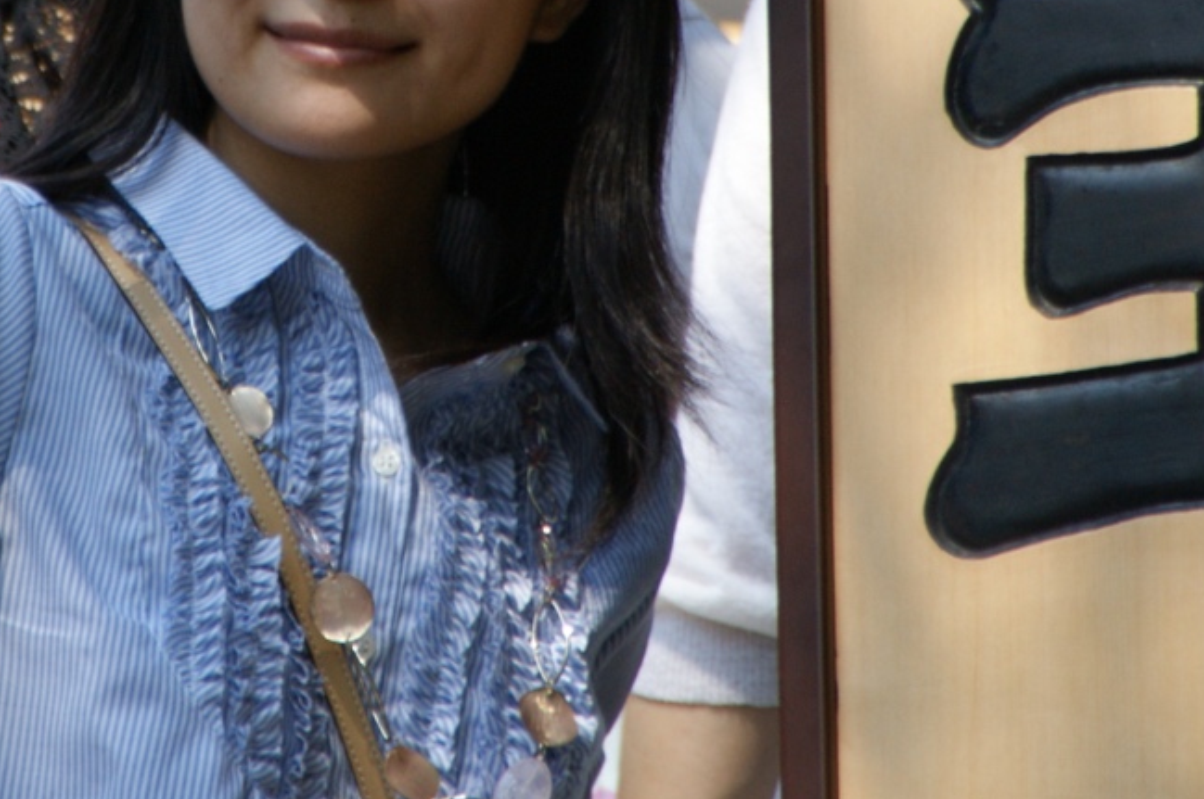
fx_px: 30897
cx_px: 241
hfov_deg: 2.2
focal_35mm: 925
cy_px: -13
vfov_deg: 1.5
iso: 200
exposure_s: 1/400
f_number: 6.3
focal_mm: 250
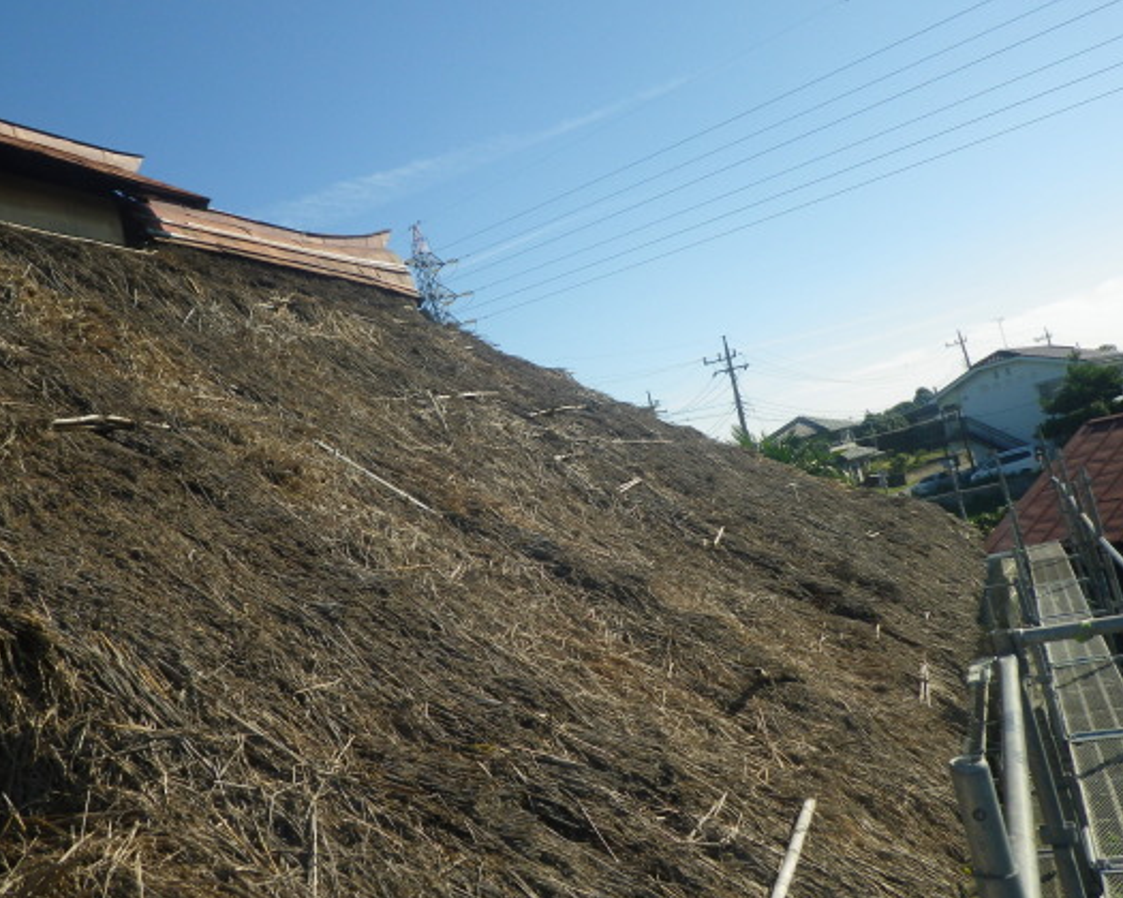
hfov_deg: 58.7
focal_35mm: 30
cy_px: 443
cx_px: 509
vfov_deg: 48.5
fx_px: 997
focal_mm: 5
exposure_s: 1/640
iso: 80
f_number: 4.2
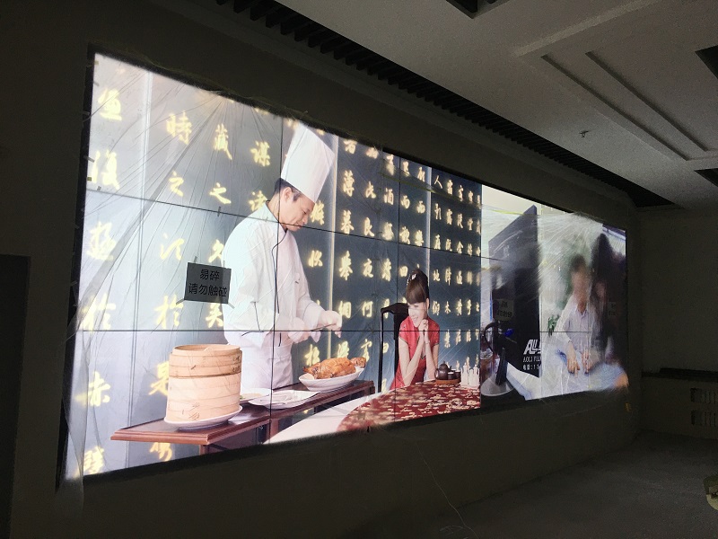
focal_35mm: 29
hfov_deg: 61.7
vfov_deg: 48.2
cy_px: 270
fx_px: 602
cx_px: 359
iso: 32
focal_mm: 4.15
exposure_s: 1/33
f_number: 2.2
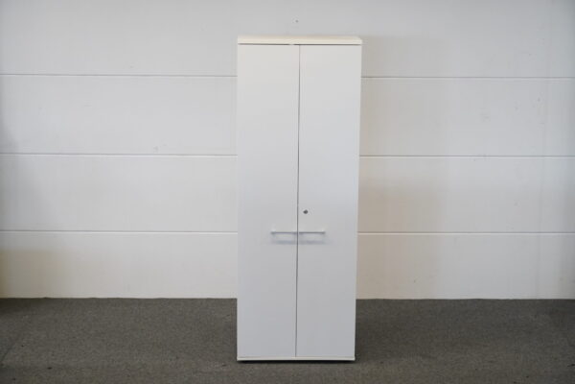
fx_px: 1038
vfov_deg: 20.9
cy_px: 192
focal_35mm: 65
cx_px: 288
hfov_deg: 31.0
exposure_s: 1/320
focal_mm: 65
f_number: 5
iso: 5000
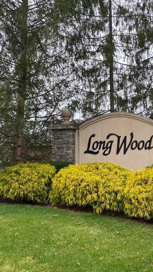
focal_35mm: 38
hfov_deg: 30.7
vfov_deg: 52.8
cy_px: 136
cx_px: 114
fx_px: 274
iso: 32
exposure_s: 1/1025
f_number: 1.8
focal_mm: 4.25
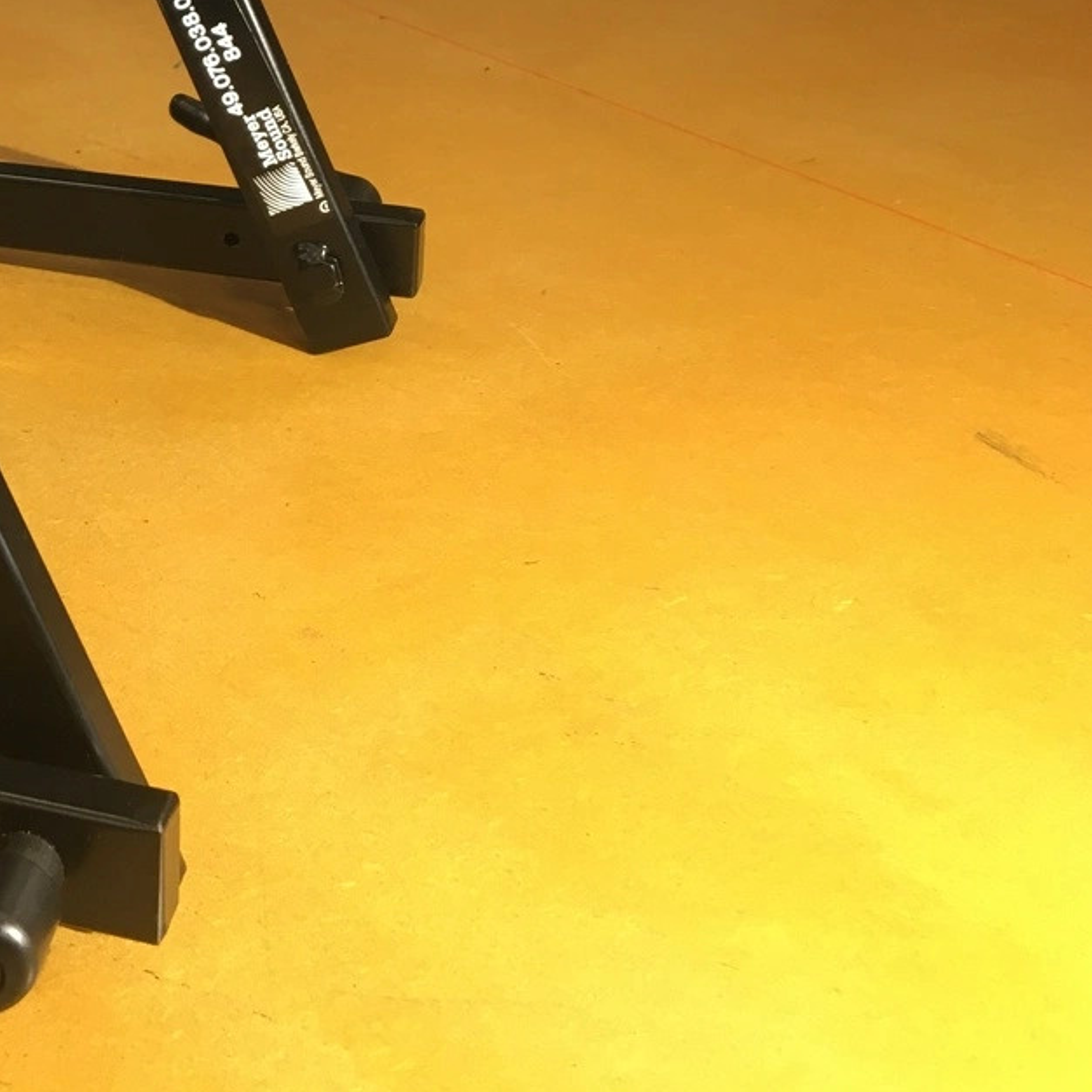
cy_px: 157
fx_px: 2106
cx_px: -98
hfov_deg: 26.8
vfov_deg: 28.2
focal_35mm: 59
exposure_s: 1/33
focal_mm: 4.15
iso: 100
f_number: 2.2
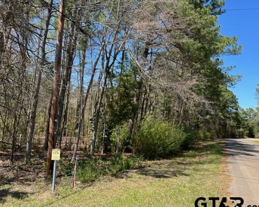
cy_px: 104
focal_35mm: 28
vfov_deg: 51.5
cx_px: 123
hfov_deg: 62.2
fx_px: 215
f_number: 1.5
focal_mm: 5.7
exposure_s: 1/1344
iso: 50
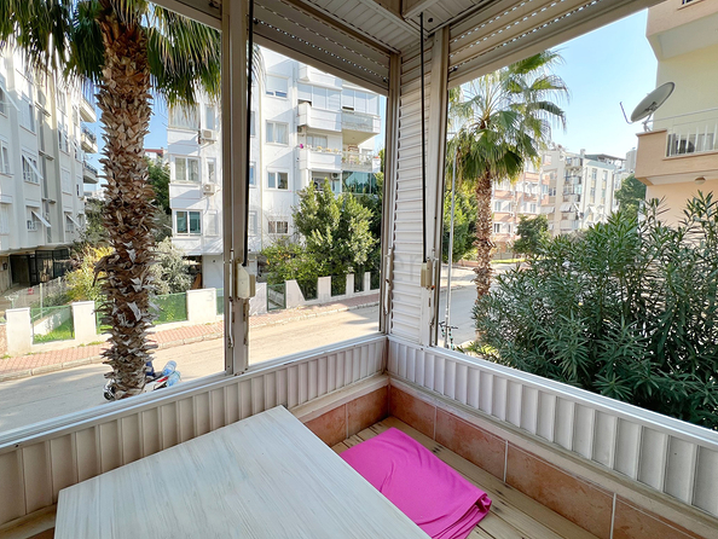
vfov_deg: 85.6
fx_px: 291
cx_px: 332
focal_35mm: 14
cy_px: 255
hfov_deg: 101.9
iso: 32
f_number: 1.8
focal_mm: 1.6
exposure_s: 1/547
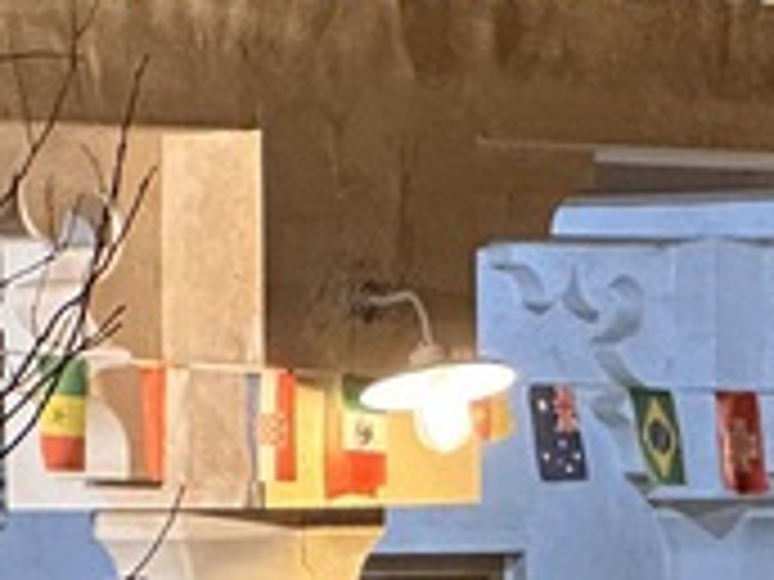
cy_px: 888
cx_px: 1084
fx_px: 8631
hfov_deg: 5.1
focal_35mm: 386
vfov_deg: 3.8
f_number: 2.8
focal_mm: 9
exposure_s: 1/34
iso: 500
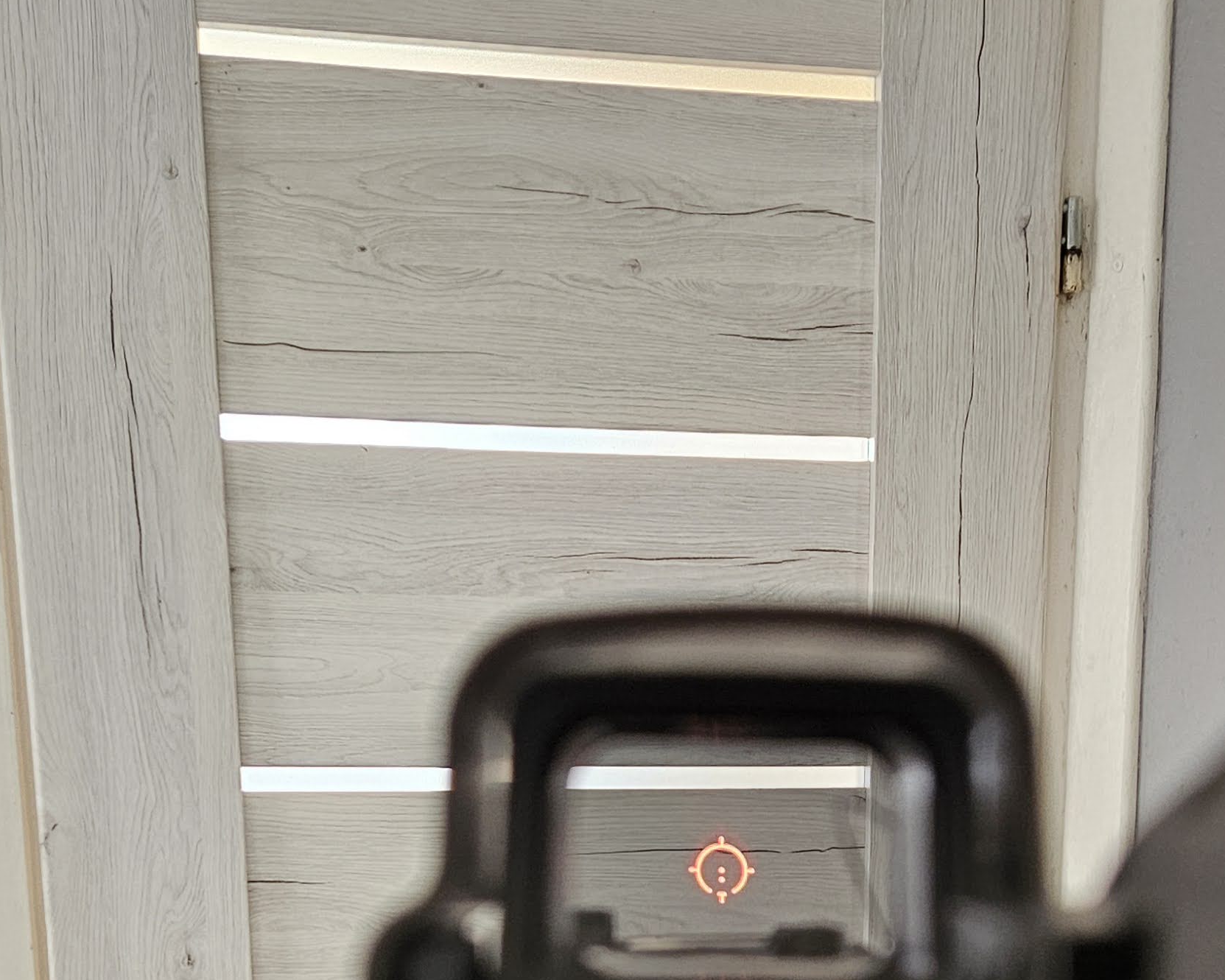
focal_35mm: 54
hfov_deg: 34.5
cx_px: 787
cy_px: 1063
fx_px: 1958
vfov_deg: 26.1
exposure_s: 1/100
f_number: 1.8
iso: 400
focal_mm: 5.4
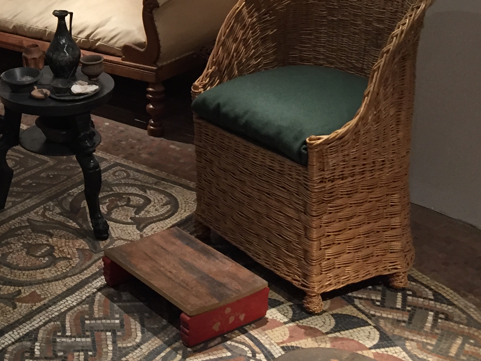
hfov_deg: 27.3
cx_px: -48
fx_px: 903
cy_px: 33
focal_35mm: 65
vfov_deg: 22.0
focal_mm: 4.15
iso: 160
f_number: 2.2
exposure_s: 1/33
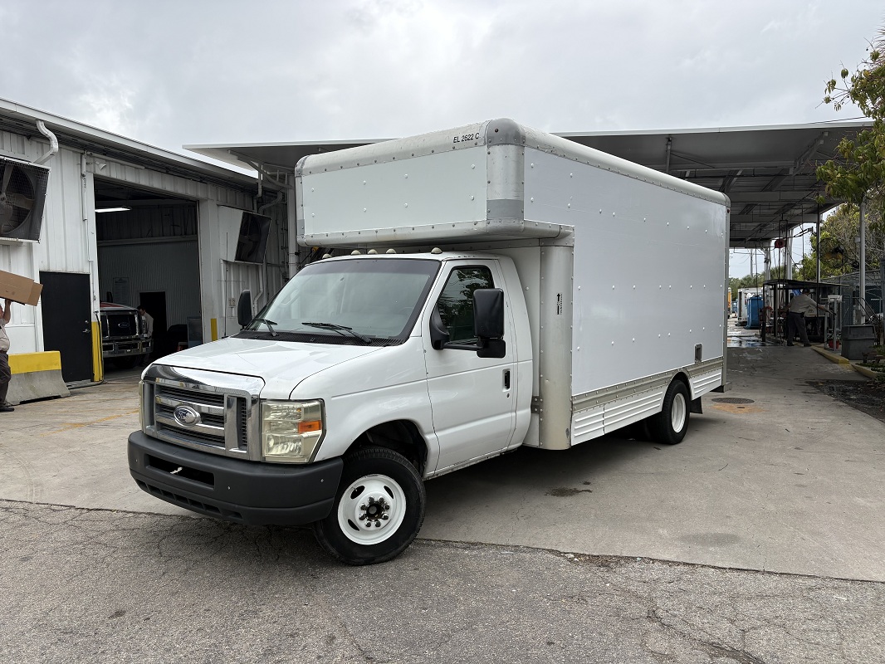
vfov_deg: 53.1
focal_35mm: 26
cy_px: 332
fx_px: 665
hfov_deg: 67.3
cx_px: 442
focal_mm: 5.96
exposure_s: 1/3279
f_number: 1.6
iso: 50
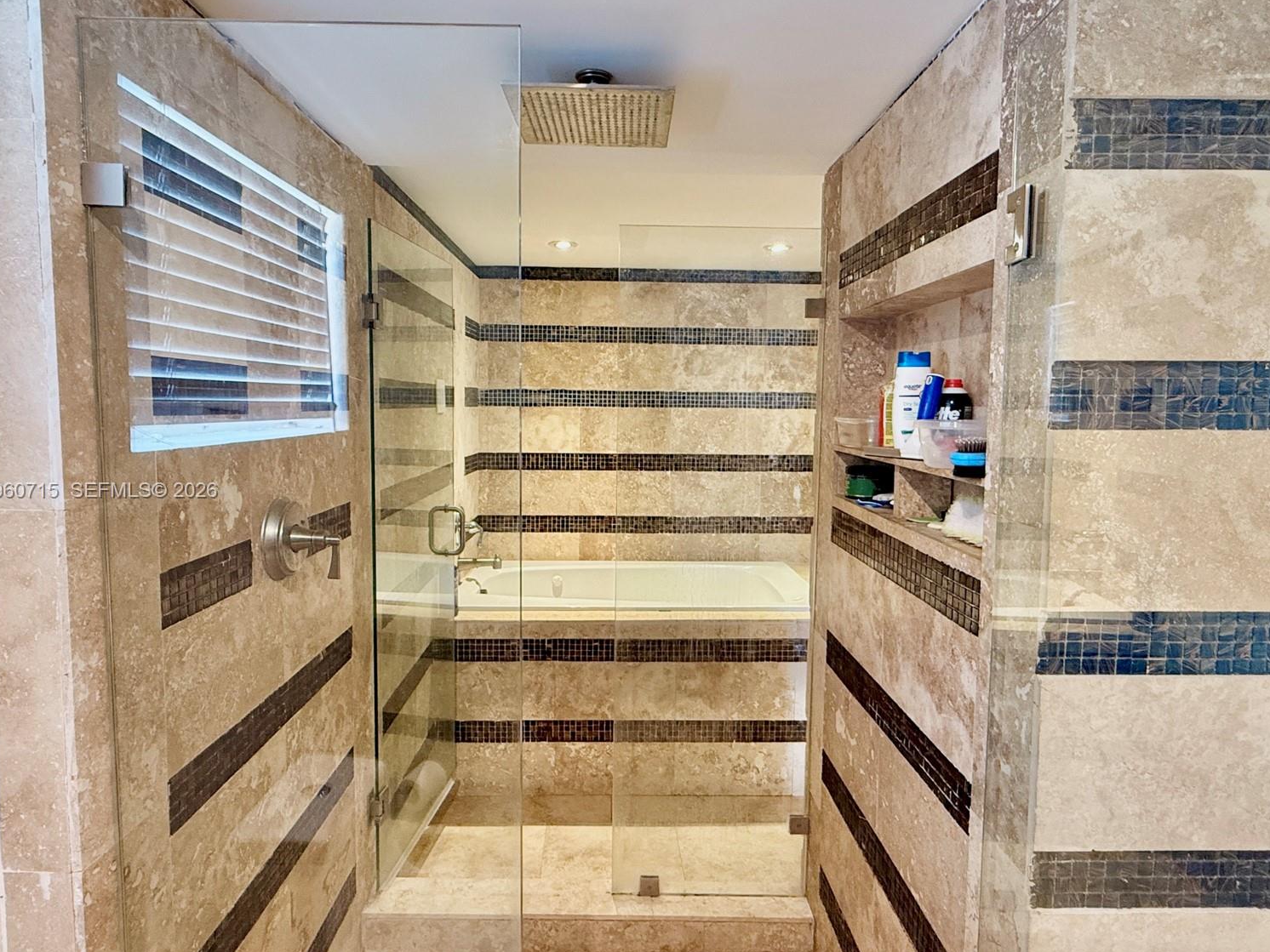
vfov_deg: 81.7
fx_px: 550
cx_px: 633
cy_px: 492
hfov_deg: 98.2
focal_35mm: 15
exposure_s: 1/60
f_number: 2.2
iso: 400
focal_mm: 2.22
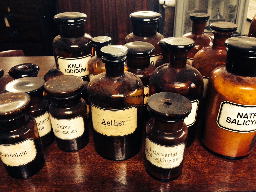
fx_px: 244
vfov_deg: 42.9
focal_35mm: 33
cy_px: 96
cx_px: 128
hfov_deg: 55.4
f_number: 2.4
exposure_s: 1/15
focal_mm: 4.12
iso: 500
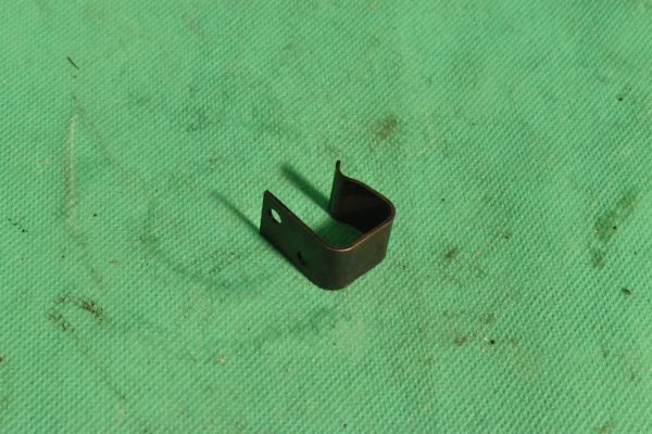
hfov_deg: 24.6
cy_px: 217
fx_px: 1494
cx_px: 326
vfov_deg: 16.6
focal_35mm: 82
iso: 4000
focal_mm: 55
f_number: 16
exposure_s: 1/100
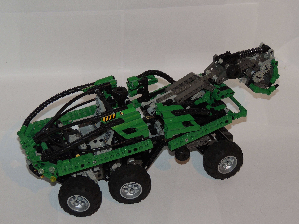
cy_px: 112
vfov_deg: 14.8
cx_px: 150
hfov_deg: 19.6
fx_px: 864
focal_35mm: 100
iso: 200
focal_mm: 17.8
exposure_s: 1/60
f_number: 4.1
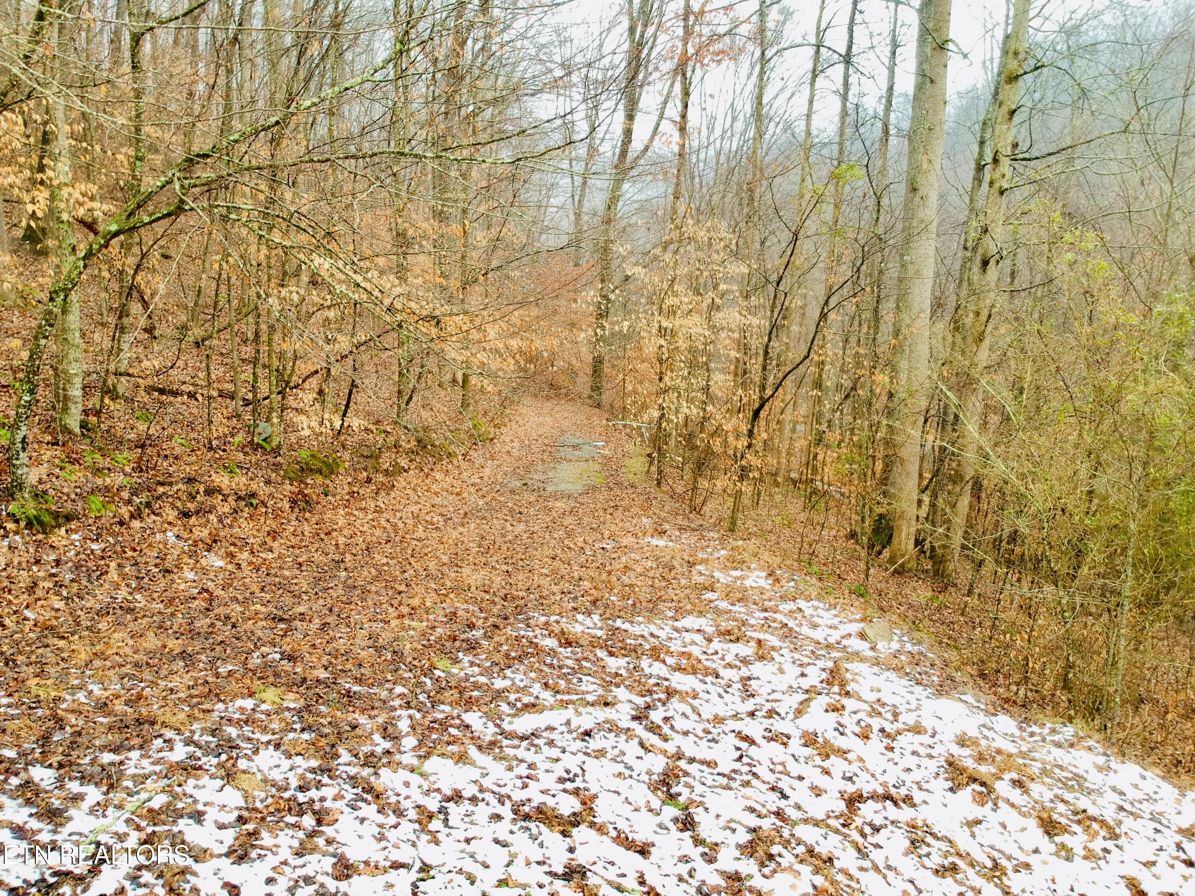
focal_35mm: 25
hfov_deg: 69.4
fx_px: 863
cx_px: 598
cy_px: 448
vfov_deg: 54.9
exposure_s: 1/30
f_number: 2.6
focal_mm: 4.49
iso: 249
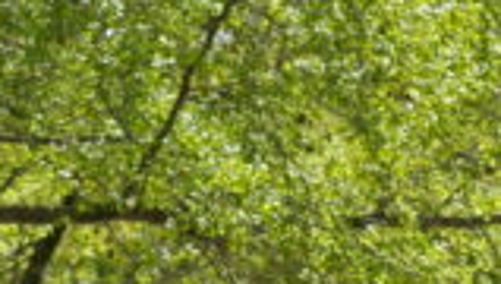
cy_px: 955
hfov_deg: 7.7
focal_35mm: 280
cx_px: -25
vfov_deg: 4.2
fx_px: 3725
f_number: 1.8
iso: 200
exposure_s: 1/3200
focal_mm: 20
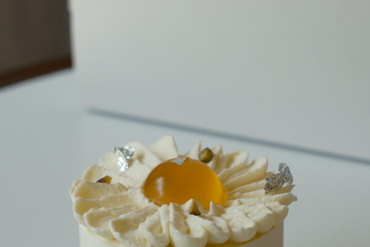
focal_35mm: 113
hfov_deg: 18.1
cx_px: 185
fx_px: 1161
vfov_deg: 12.1
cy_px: 190
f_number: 5.6
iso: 800
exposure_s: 1/350
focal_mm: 50
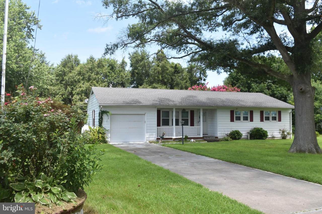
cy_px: 107
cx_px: 161
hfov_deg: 57.2
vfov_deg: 40.0
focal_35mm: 33
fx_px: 295
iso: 200
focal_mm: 22
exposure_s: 1/250
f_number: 8
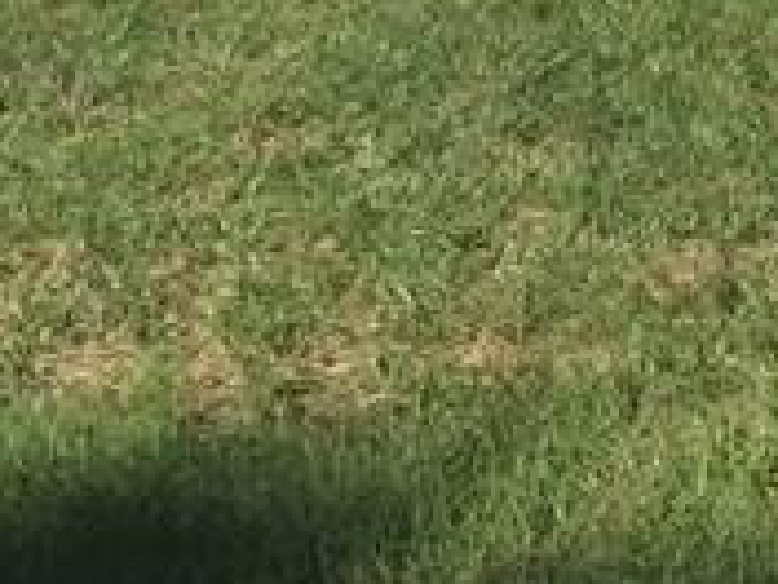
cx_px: 977
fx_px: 3798
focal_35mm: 169
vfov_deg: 8.1
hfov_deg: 11.4
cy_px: -814
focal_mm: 4.15
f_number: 2.2
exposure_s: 1/1883
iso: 32
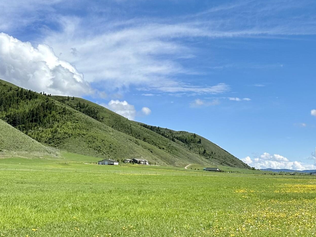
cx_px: 263
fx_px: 530
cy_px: 195
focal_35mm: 58
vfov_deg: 24.8
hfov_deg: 32.1
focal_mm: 6.86
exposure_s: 1/6211
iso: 80
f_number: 1.78
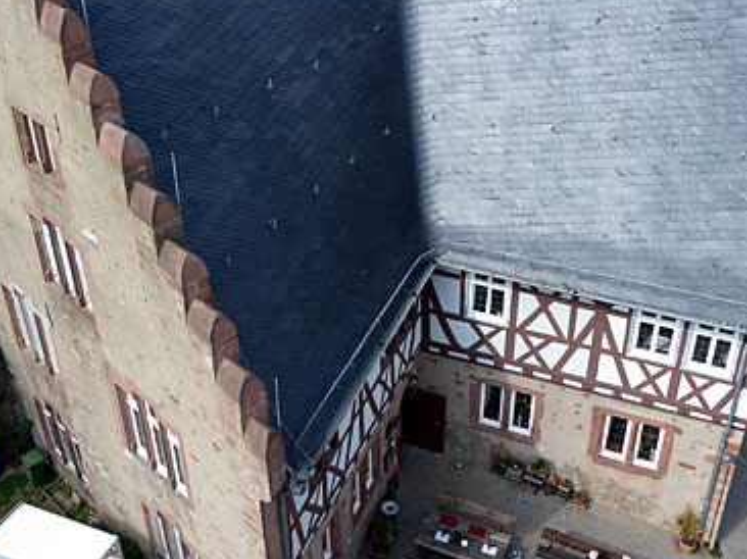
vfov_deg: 35.0
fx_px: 884
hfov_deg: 45.8
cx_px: 394
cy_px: 239
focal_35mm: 41
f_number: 4
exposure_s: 1/320
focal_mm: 4.1
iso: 80
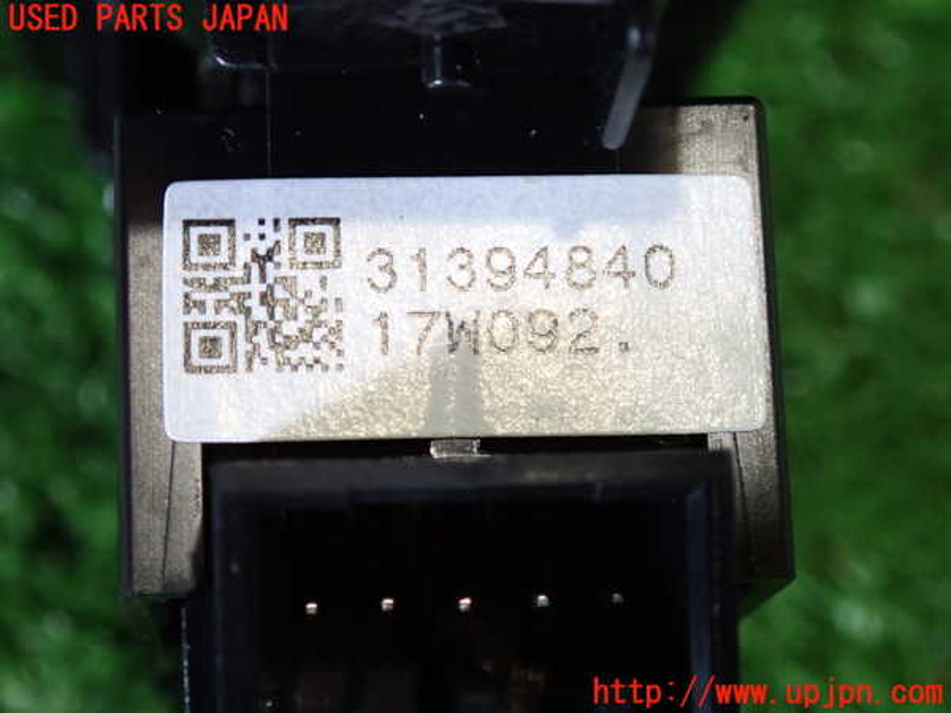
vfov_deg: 14.8
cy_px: 356
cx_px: 476
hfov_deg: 19.6
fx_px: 2747
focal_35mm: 100
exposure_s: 1/30
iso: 800
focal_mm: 18
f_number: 4.9
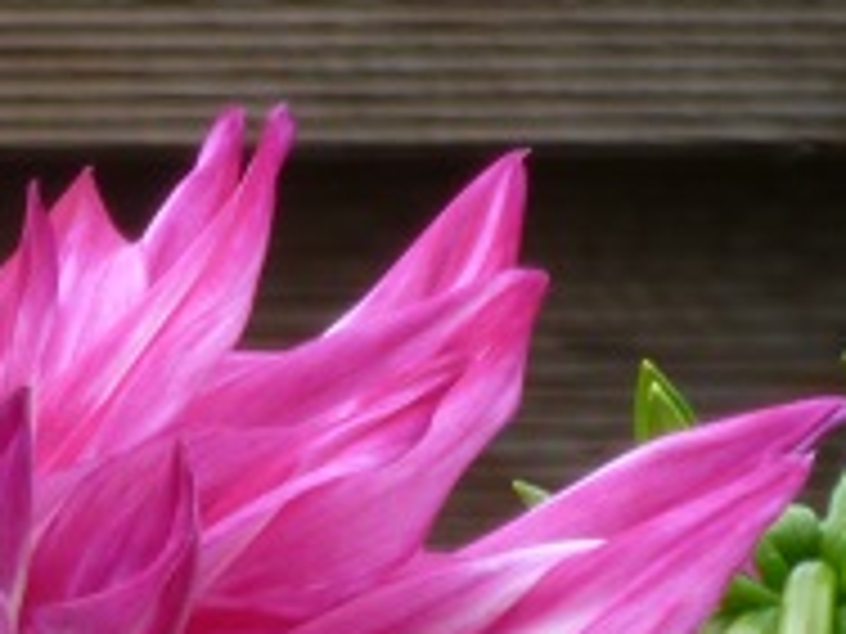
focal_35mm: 1024
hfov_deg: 1.9
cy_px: 1045
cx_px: -104
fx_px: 25026
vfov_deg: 1.5
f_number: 5.9
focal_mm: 40.5
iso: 100
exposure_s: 1/50
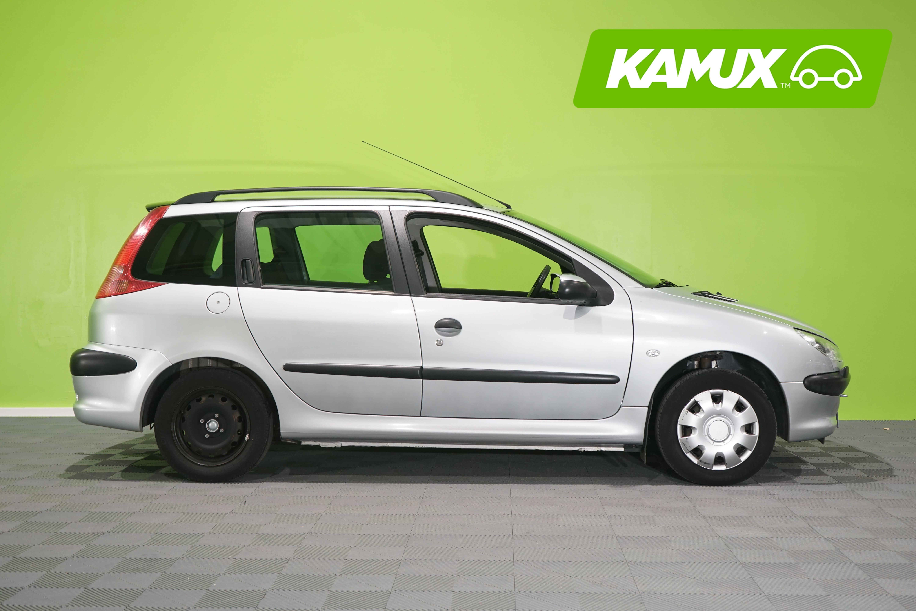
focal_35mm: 45
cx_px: 458
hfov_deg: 43.6
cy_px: 306
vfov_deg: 29.9
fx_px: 1145
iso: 500
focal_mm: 45
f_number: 5.6
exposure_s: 1/20
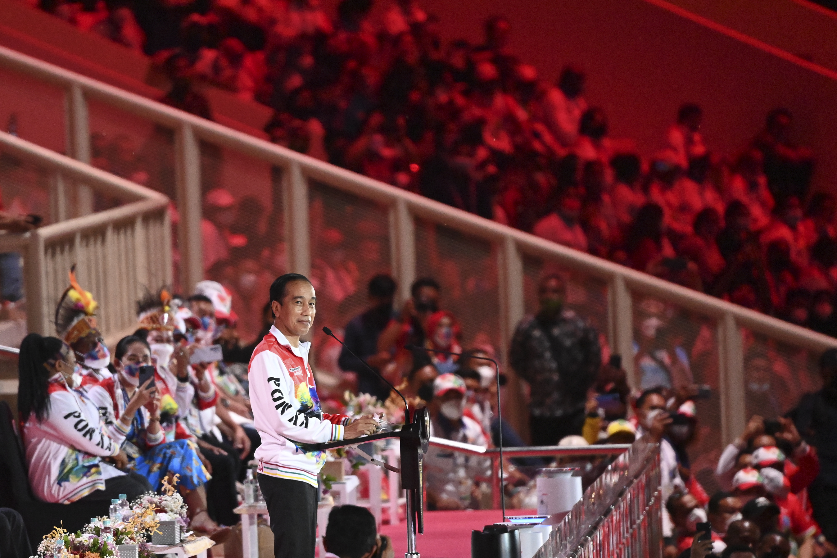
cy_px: 279
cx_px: 418
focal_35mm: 560
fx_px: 13019
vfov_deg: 2.5
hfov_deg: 3.7
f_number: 5.6
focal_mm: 560
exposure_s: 1/320
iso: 12800
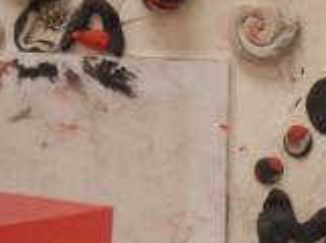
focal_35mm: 370
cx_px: 659
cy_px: 361
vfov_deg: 4.0
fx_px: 3477
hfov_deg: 5.3
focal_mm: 38
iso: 400
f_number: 4.2
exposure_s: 1/60
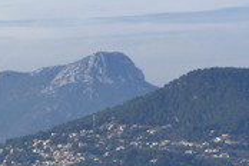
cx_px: -34
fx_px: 3334
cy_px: 83
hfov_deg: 4.3
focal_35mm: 482
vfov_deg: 2.9
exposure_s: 1/640
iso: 200
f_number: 9
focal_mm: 200
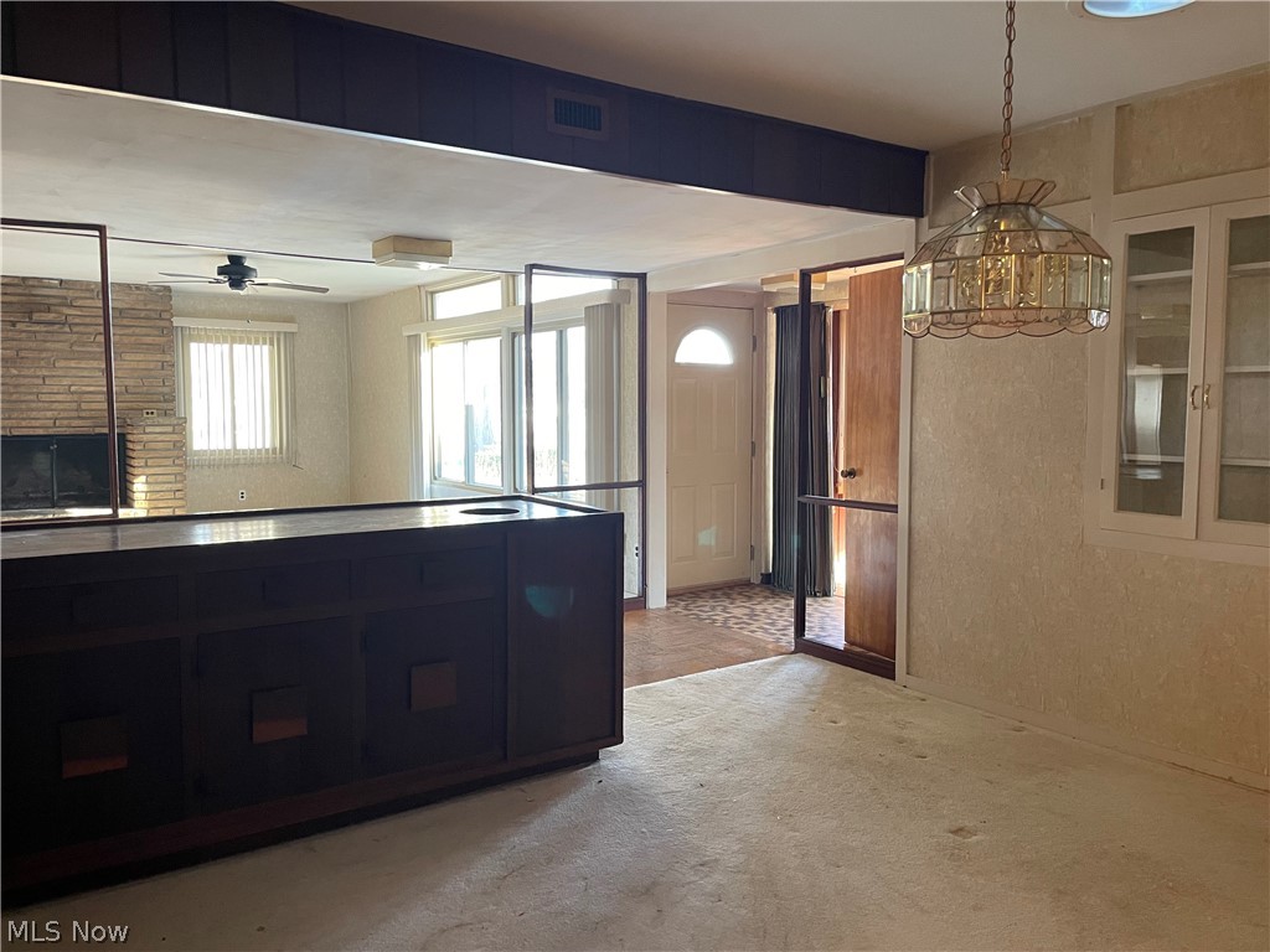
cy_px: 476
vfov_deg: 53.1
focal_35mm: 26
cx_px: 635
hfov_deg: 67.3
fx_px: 954
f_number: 1.6
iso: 400
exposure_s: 1/60
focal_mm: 4.2
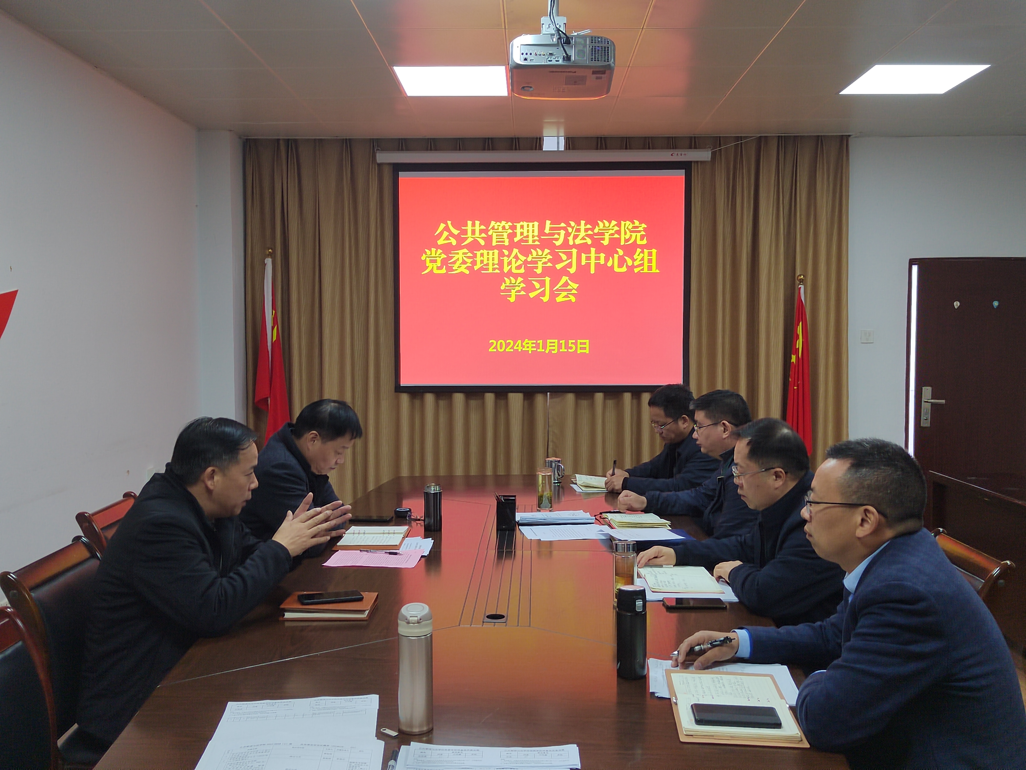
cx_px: 513
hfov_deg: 56.8
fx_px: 948
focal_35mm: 32
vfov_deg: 44.2
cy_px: 385
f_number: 1.9
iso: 575
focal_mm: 5.52
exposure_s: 1/100
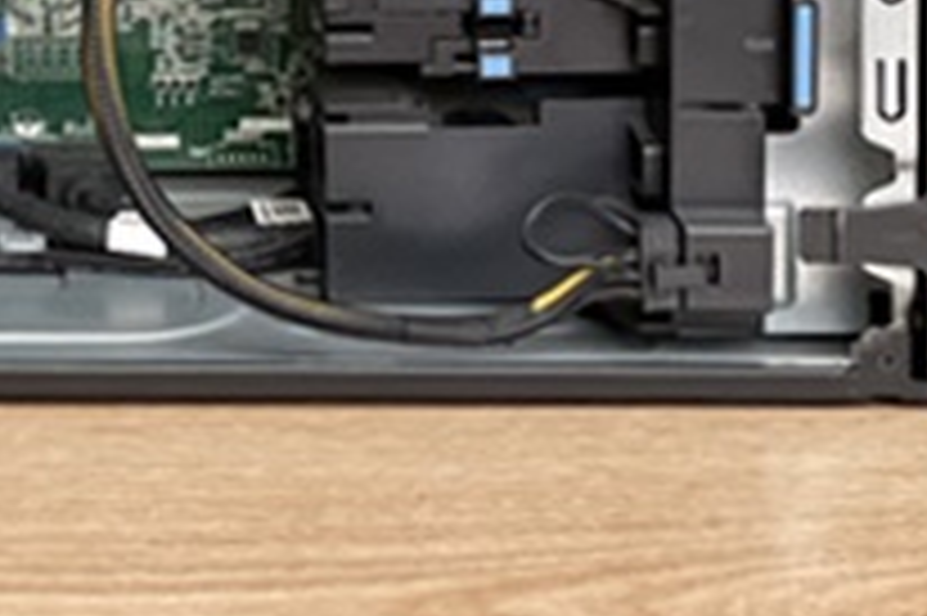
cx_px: -378
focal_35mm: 210
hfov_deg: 9.6
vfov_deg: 6.4
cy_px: -598
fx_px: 5403
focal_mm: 6
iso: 80
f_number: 2
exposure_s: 1/122
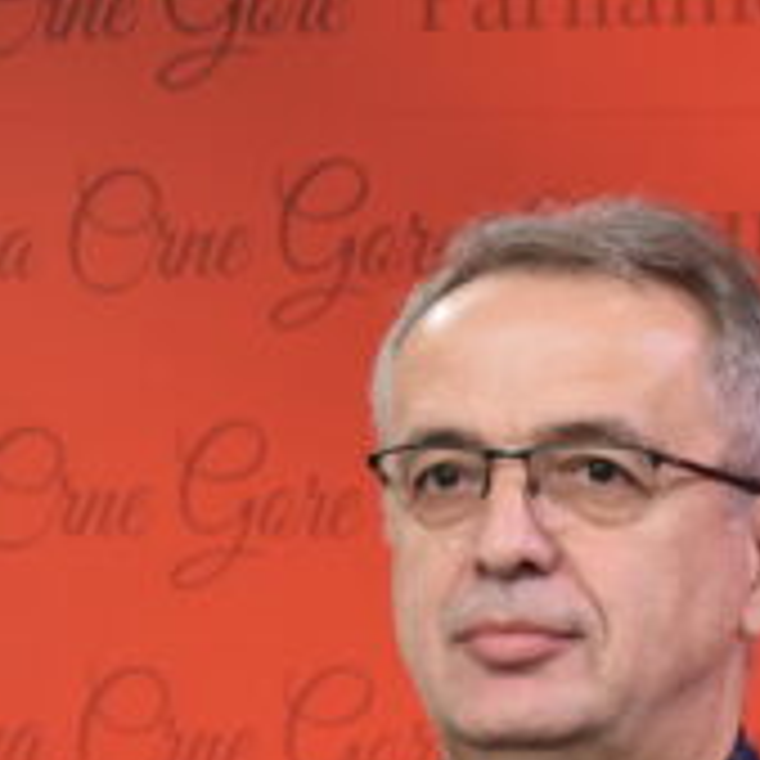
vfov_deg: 4.3
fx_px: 10060
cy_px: 1003
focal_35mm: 405
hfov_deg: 4.3
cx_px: 427
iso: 400
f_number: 5
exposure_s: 1/100
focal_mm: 70
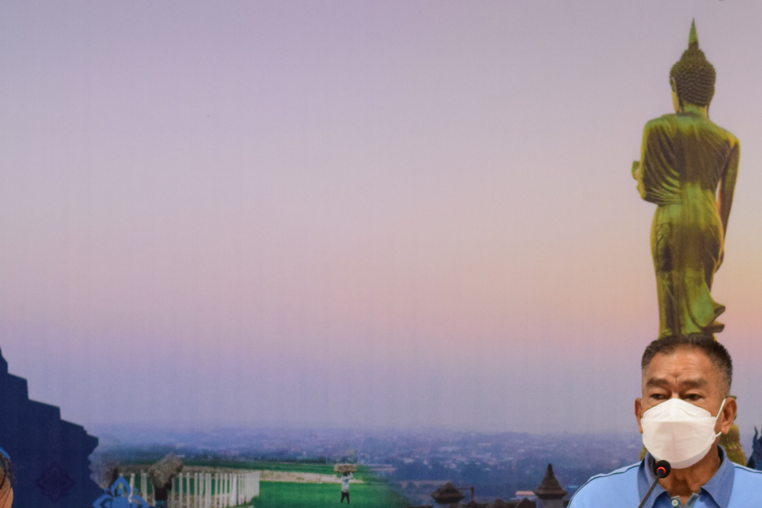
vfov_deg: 8.2
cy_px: 424
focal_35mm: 167
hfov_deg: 12.2
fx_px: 3535
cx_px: 622
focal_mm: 50
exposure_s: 1/250
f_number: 3.2
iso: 1250
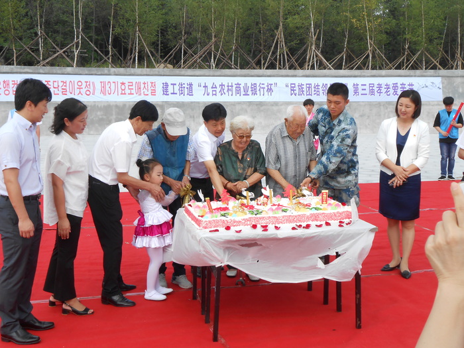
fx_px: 590
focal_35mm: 44
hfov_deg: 42.9
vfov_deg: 32.9
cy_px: 174
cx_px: 232
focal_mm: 7.8
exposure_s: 1/400
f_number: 4.5
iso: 80
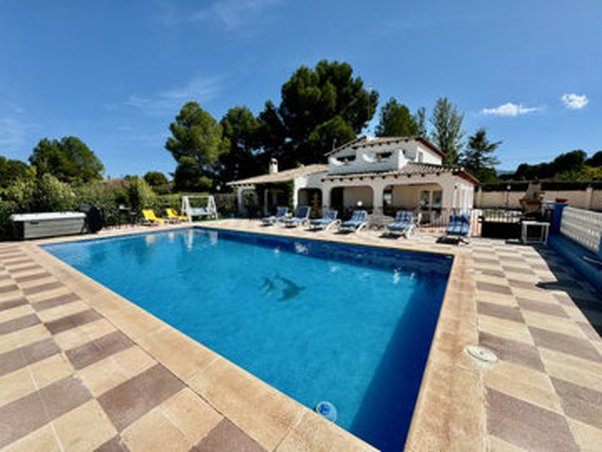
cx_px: 301
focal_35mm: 14
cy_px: 226
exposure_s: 1/2146
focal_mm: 2.22
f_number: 2.2
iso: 50
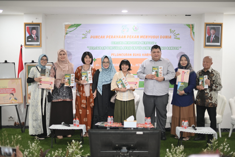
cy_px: 78
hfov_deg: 39.6
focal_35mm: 50
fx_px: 326
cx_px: 118
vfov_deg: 27.0
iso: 400
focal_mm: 50
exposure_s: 1/90
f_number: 1.4
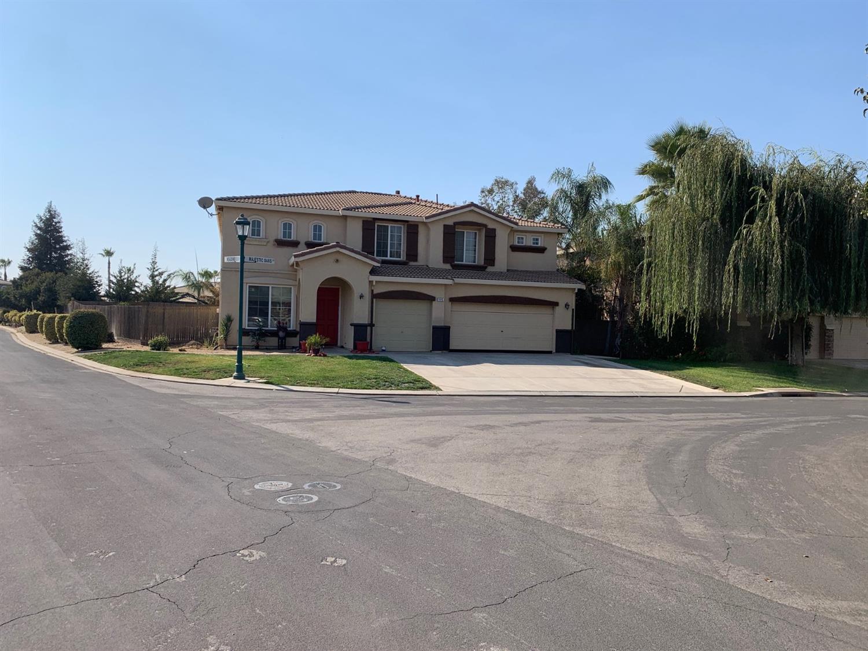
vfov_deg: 53.0
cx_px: 434
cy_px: 326
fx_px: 652
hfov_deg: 67.3
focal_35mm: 26
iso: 25
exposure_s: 1/2833
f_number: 1.8
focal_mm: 4.25
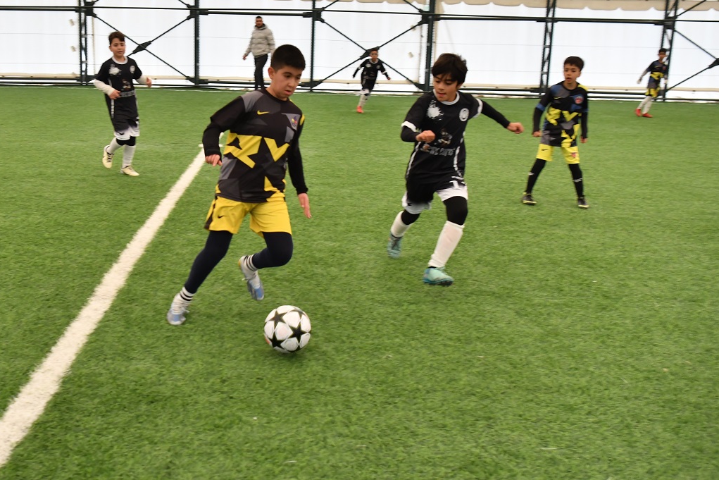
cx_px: 251
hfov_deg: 41.5
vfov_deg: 28.7
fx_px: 939
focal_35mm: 47
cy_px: 235
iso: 1250
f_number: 3.5
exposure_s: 1/400
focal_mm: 32
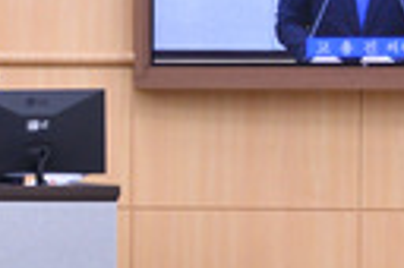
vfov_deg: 5.6
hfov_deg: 8.0
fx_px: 2757
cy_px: 225
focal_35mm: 246
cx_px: -398
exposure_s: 1/200
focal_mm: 45
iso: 1600
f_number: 6.3
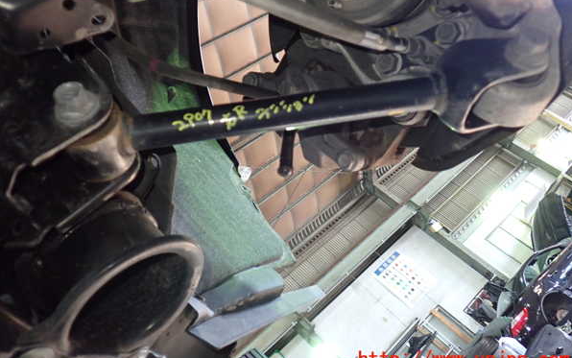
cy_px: 156
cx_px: 287
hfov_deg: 59.6
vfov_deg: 39.4
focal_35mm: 32
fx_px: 499
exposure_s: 1/30
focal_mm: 5.4
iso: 500
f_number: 2.3
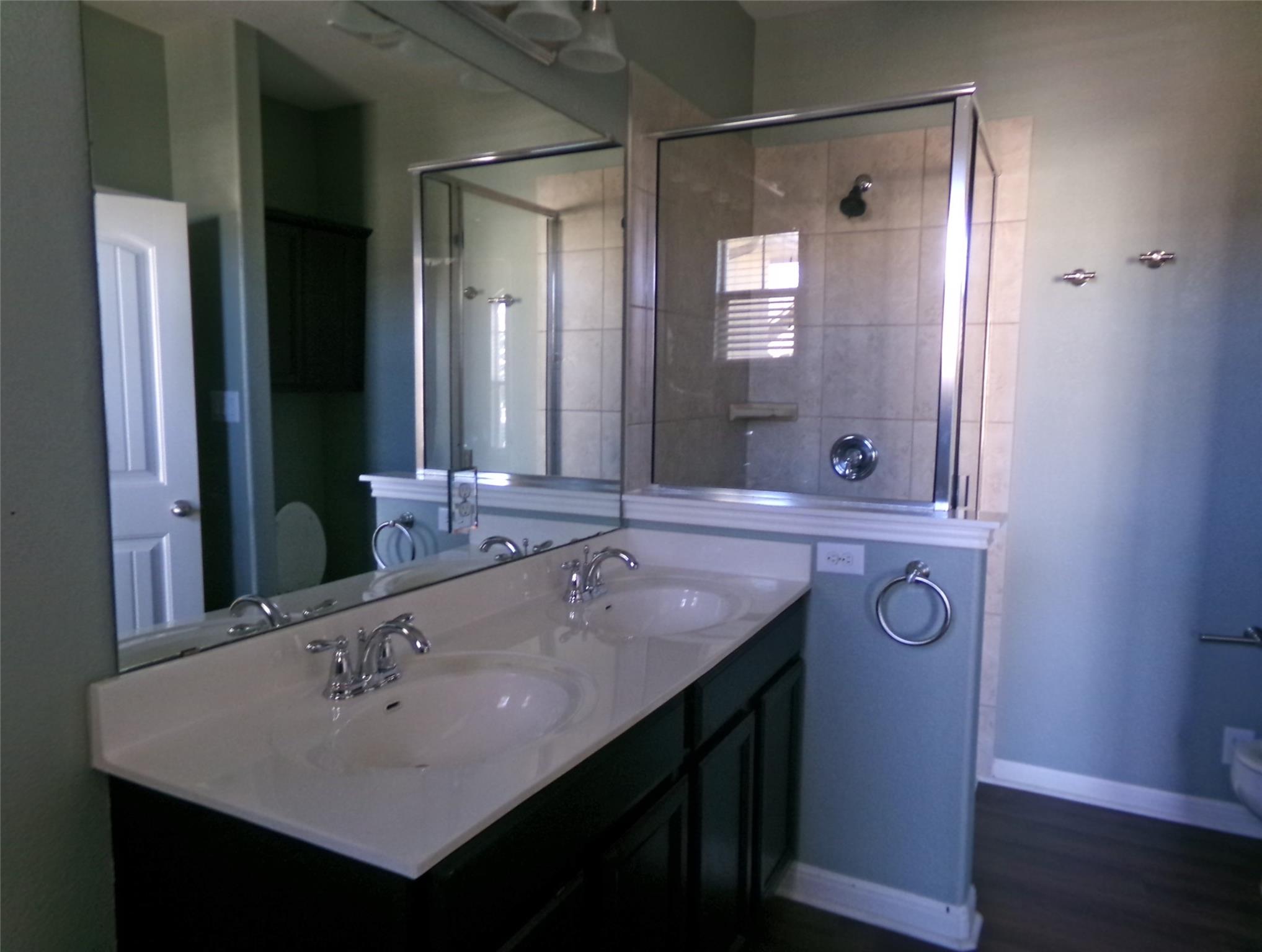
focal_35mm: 24
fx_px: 877
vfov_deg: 57.0
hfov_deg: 71.5
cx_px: 631
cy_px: 476
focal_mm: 4.3
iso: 485
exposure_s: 1/17
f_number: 3.7
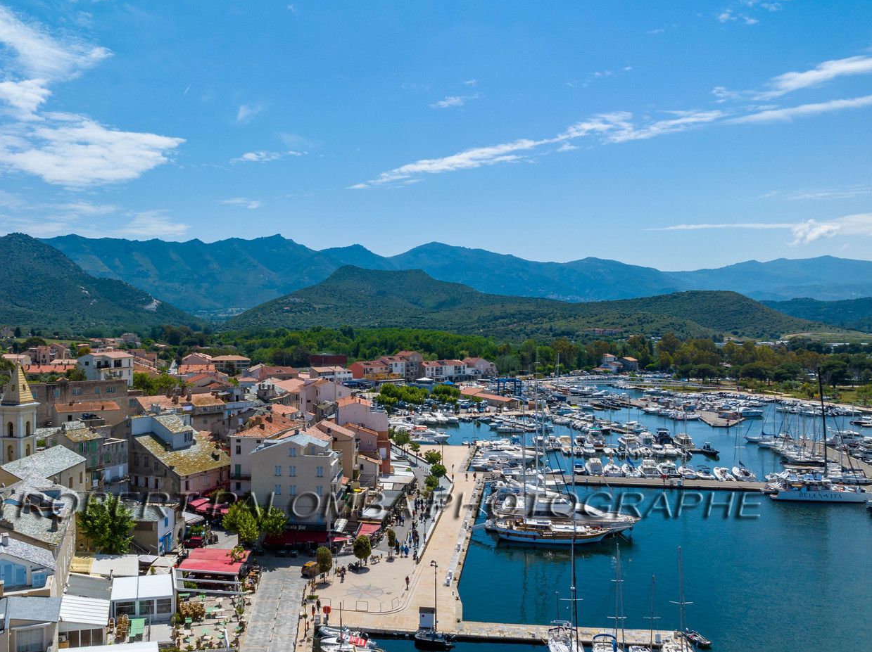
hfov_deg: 58.0
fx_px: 780
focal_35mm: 31
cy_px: 319
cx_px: 360
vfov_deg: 45.4
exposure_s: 1/240
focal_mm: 12.3
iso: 100
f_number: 11
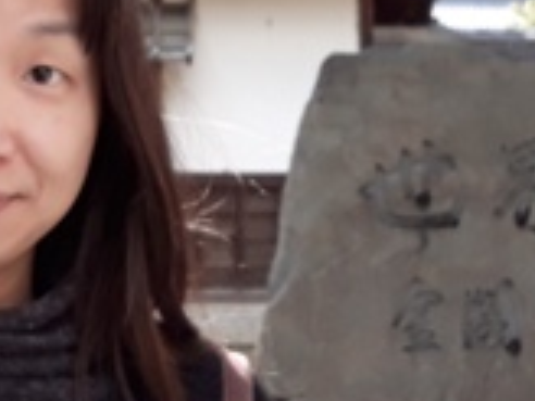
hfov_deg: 18.0
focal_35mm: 109
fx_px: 1685
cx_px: 147
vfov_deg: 13.5
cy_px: 85
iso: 40
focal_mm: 3.34
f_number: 1.9
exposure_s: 1/192
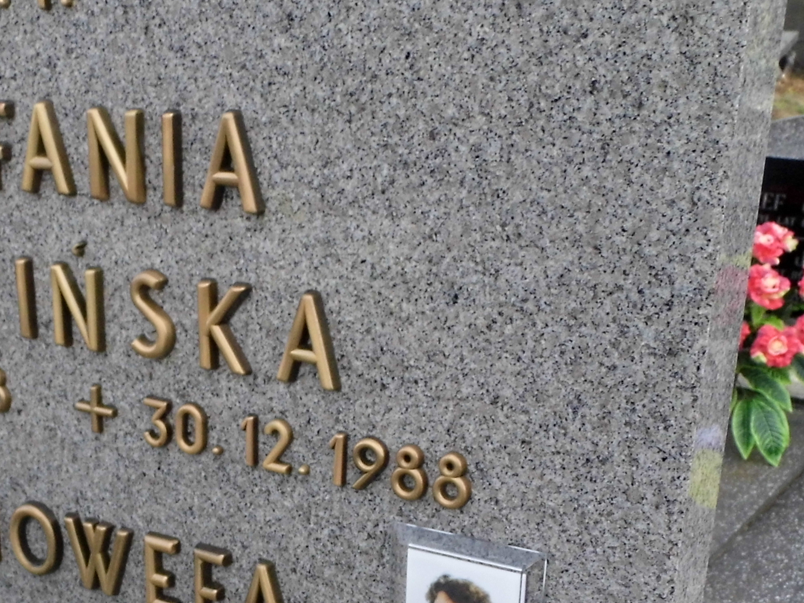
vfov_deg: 23.9
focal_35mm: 58
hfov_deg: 32.3
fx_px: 1347
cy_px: 627
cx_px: 164
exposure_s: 1/320
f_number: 3.1
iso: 100
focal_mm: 4.5
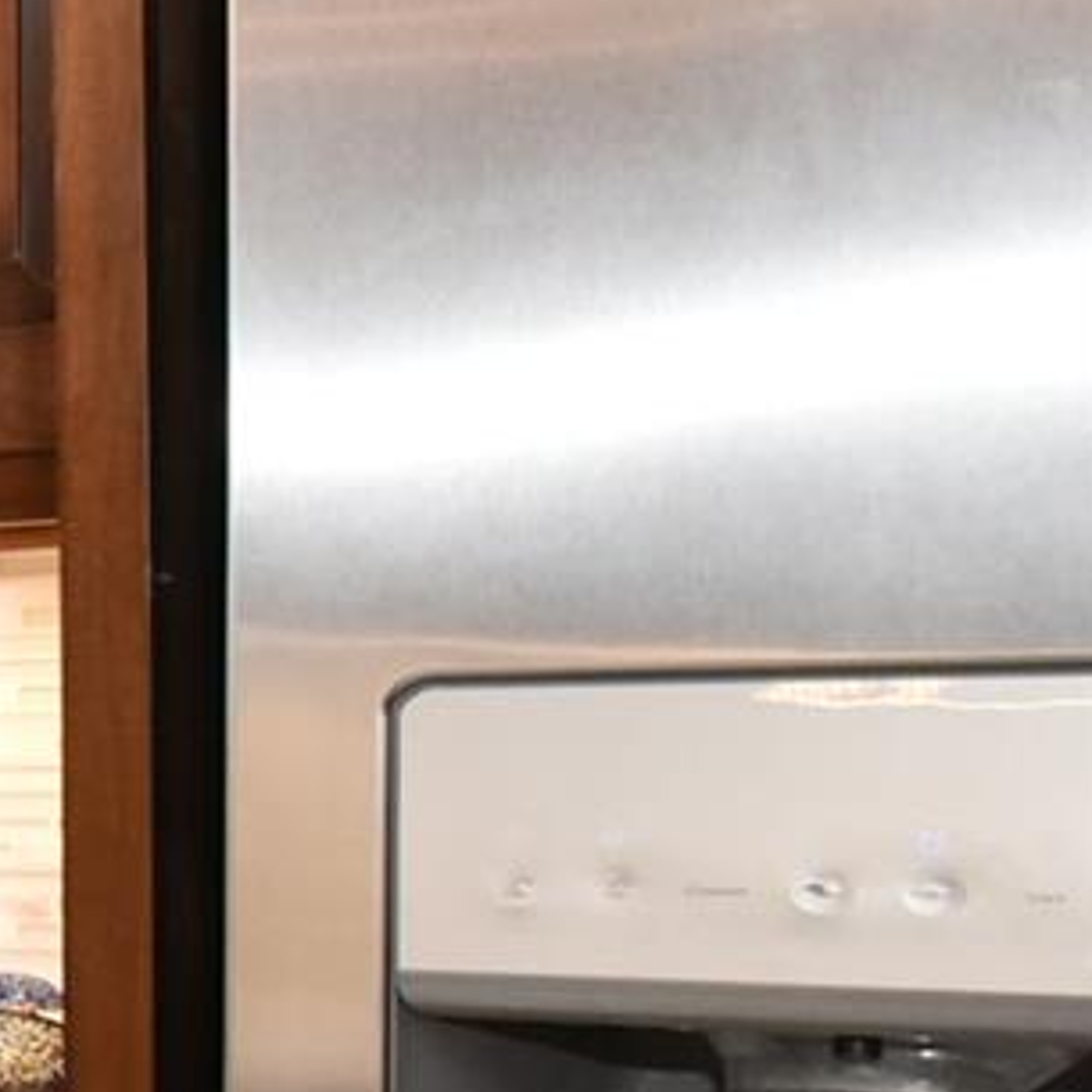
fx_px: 2855
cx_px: -2556
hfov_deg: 10.1
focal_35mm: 80
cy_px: 755
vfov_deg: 21.5
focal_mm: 14
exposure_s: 1/125
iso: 2000
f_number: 6.3
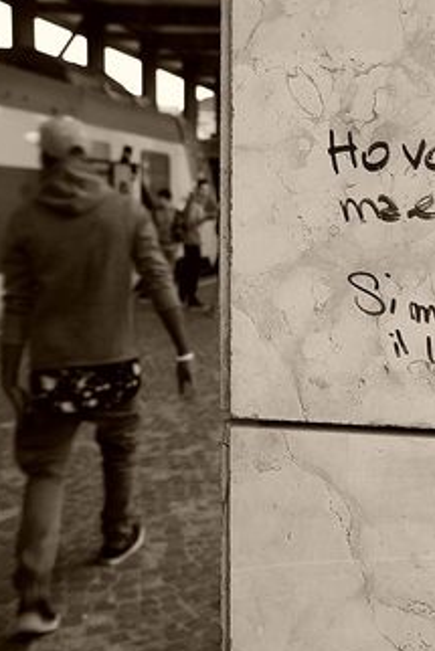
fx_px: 742
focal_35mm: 41
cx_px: 484
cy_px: 305
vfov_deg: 47.4
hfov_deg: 29.3
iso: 160
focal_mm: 15
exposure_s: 1/30
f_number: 5
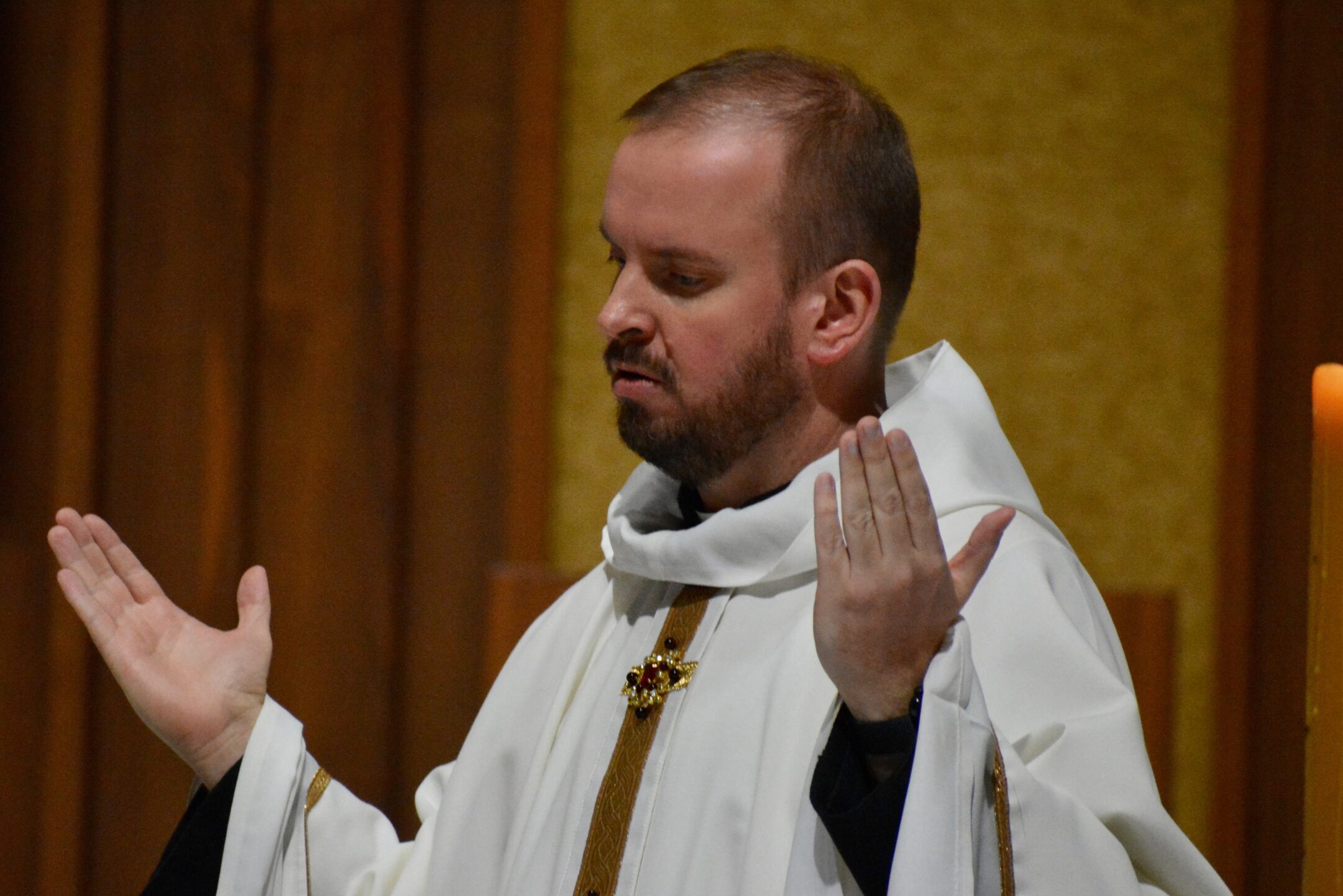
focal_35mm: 443
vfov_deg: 3.1
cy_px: 512
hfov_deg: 4.7
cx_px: 635
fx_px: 16526
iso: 3200
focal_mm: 250
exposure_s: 1/400
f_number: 6
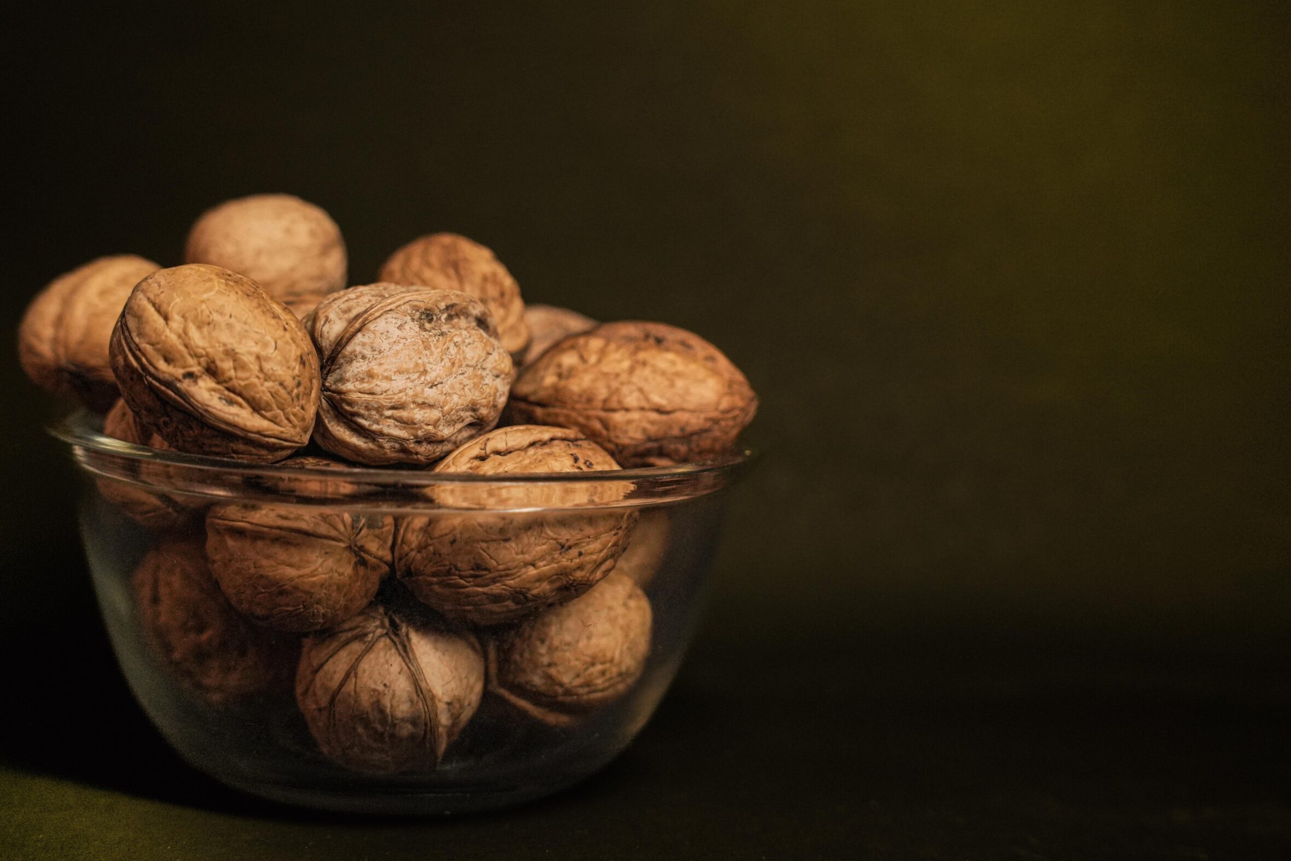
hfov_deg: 31.2
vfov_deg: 21.1
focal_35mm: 65
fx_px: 2315
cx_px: 613
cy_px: 403
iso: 1250
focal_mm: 59.5
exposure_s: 1/1250
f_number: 4.5
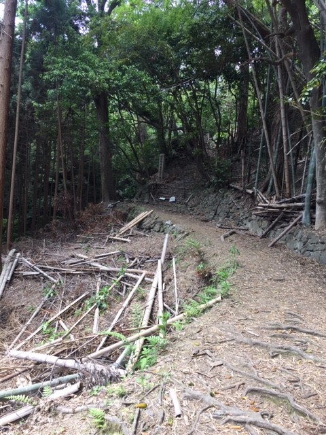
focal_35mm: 29
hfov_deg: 48.2
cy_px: 218
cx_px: 163
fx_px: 364
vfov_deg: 61.7
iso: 32
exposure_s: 1/120
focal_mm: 4.15
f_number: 2.2
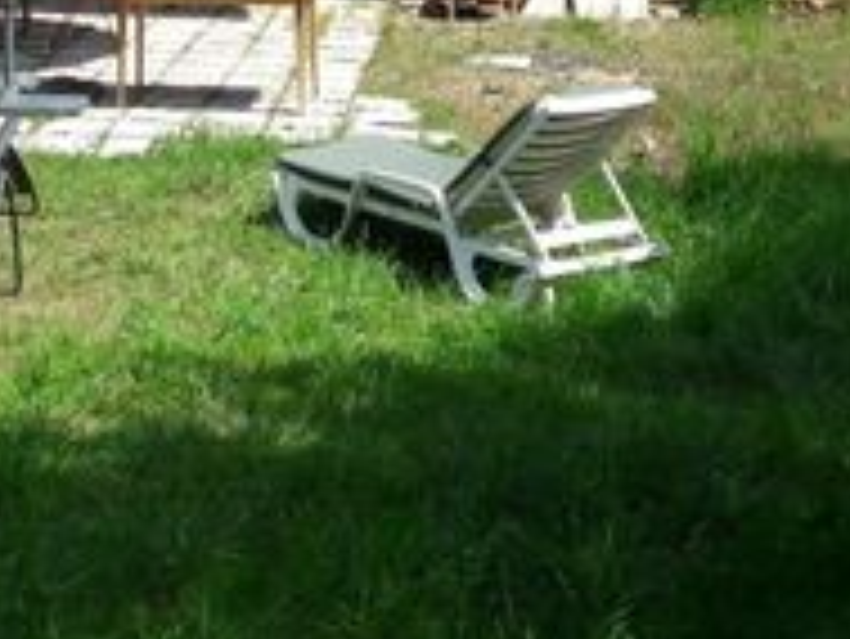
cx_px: 76
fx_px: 2187
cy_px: -126
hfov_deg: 21.5
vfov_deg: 16.0
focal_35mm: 89
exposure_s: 1/1117
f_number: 1.9
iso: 40
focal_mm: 3.7
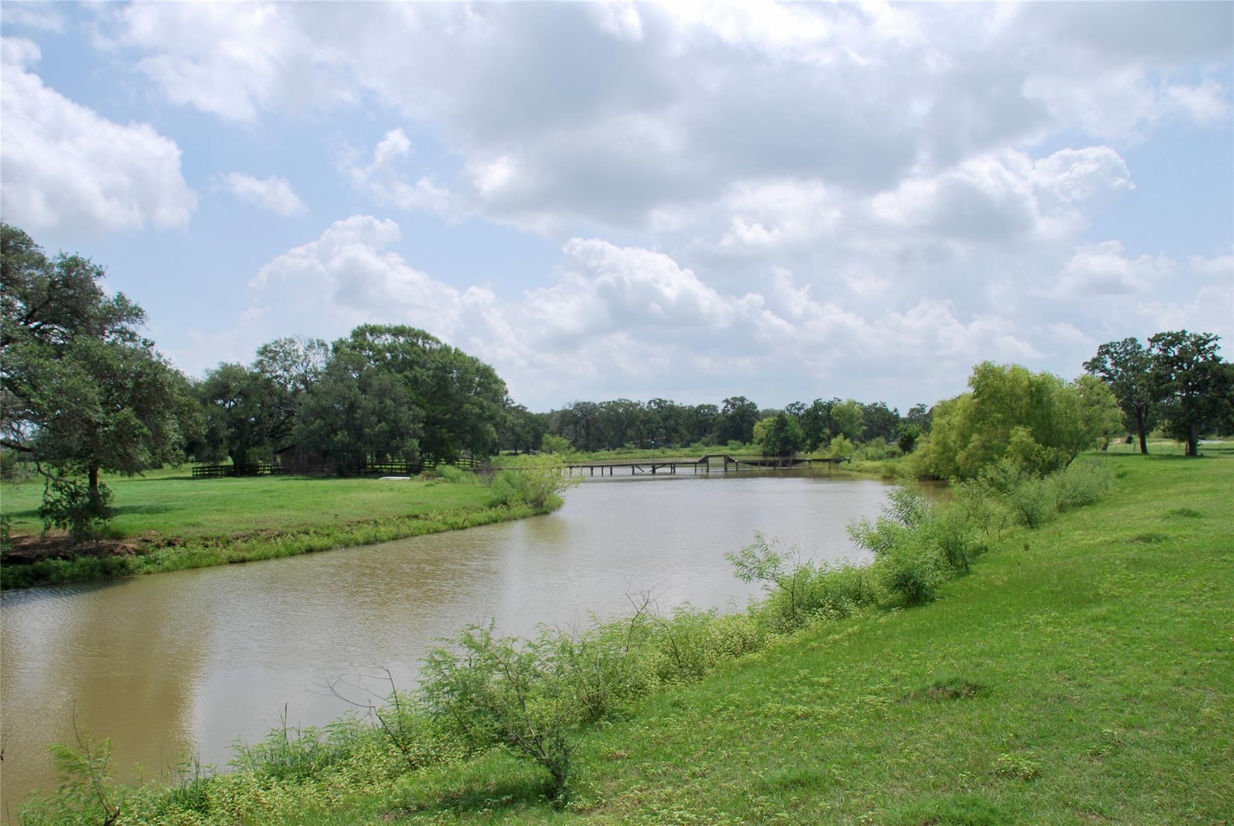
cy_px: 413
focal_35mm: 27
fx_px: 926
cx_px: 617
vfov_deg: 48.0
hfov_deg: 67.3
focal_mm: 18
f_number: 9
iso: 100
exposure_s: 1/320
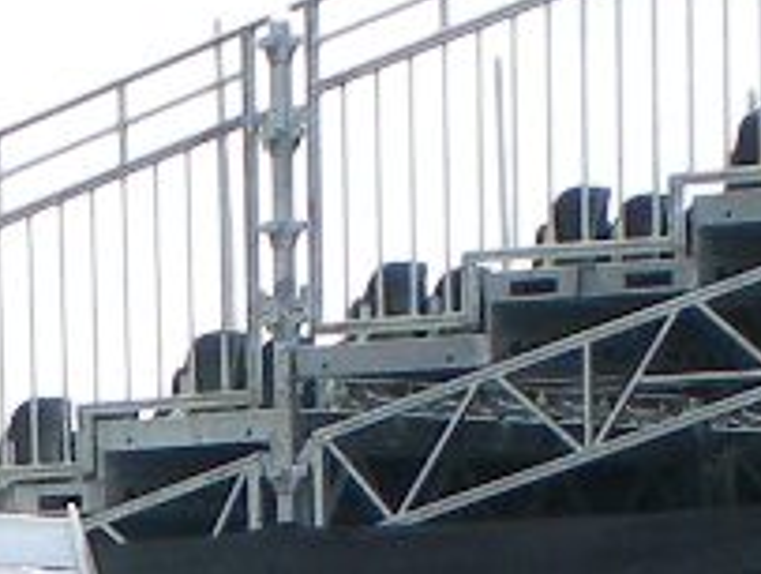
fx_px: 6321
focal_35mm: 287
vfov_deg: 4.9
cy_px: 1808
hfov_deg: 6.8
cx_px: -397
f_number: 4.6
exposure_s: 1/254
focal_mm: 6.3
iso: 50
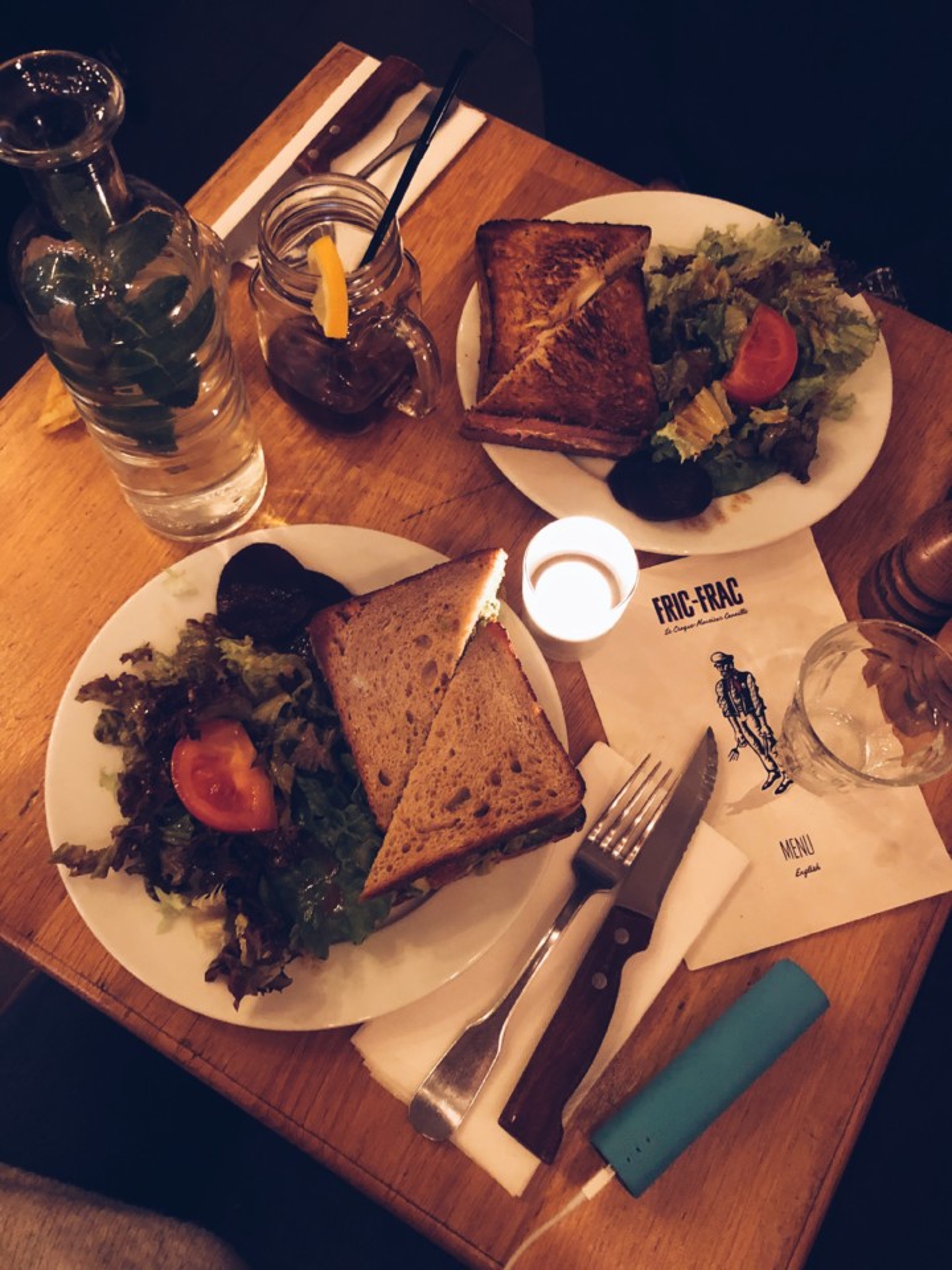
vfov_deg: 63.4
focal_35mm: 28
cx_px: 476
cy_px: 635
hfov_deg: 49.7
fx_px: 1027
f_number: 1.8
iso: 125
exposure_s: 1/4
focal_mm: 3.99
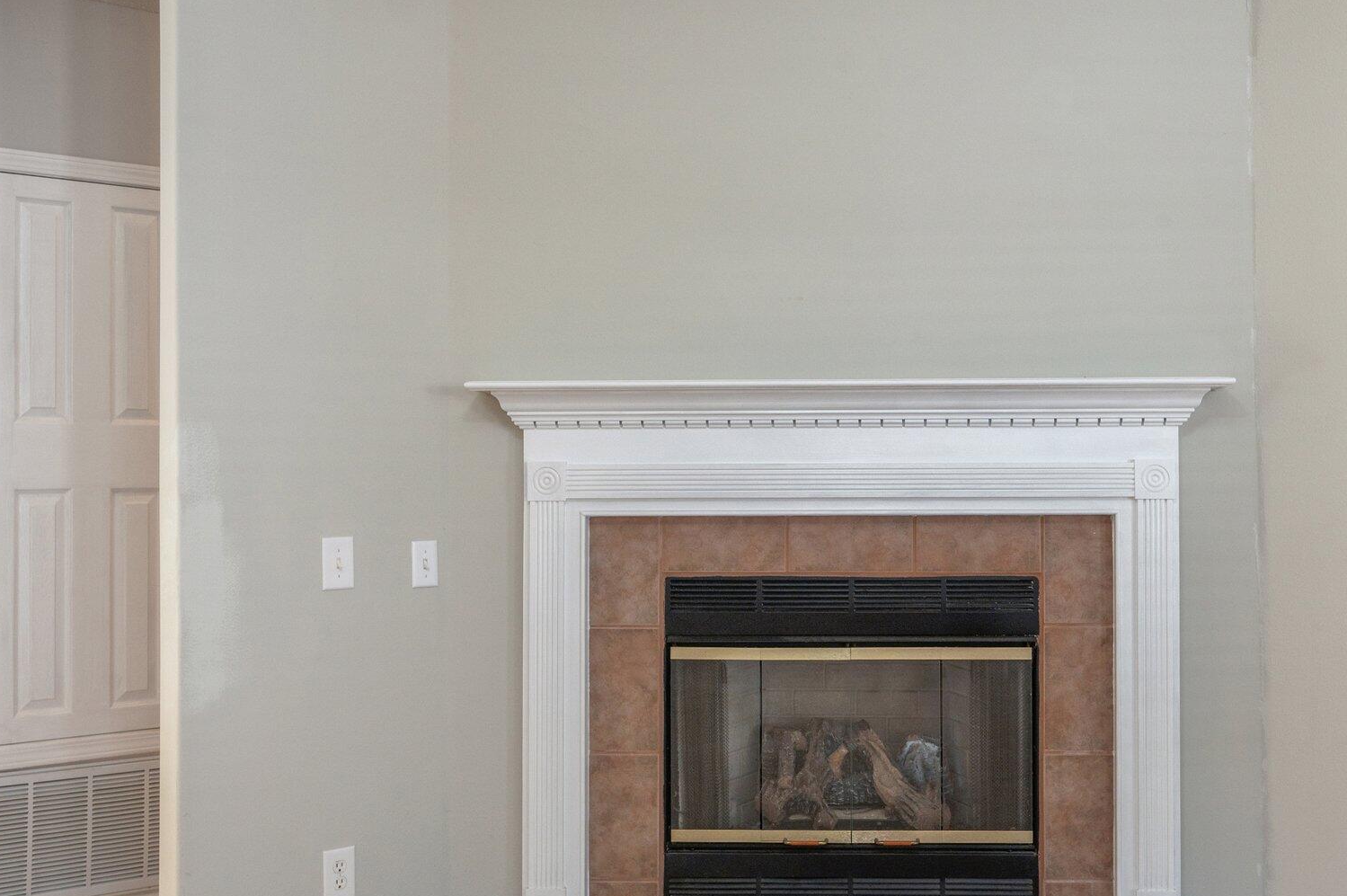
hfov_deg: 47.0
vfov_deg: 32.6
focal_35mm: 41
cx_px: 837
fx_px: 1533
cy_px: 493
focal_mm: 30
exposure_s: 1/25
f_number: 9
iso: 320
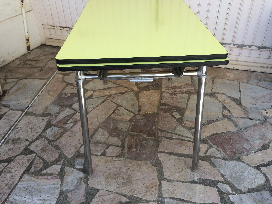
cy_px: 102
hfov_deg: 61.7
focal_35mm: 29
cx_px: 136
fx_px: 228
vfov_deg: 48.2
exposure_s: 1/641
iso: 32
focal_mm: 4.15
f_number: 2.2
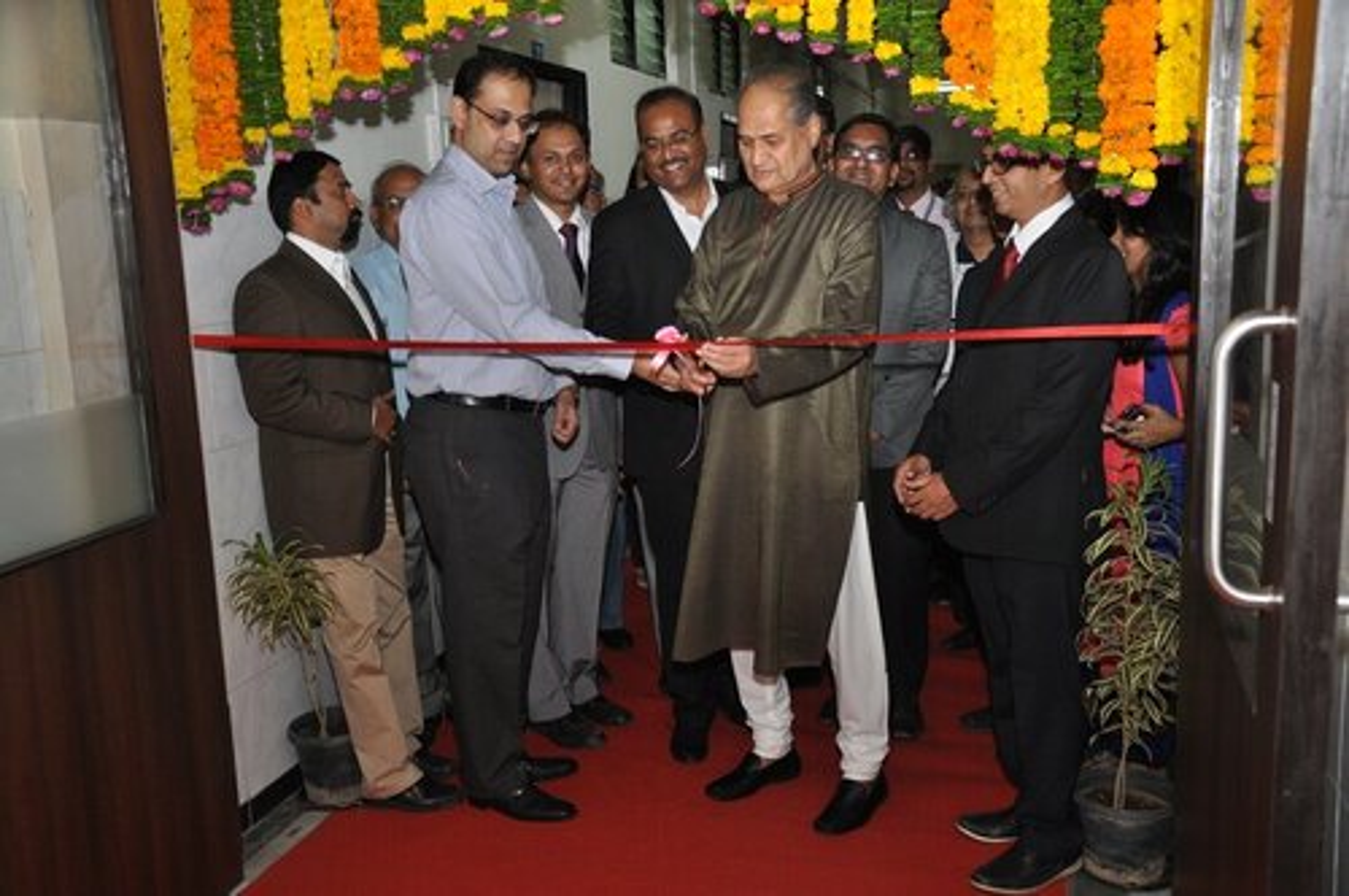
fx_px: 1347
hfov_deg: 53.2
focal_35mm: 36
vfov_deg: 36.8
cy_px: 448
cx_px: 674
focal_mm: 24
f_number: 5
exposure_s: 1/60
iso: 400
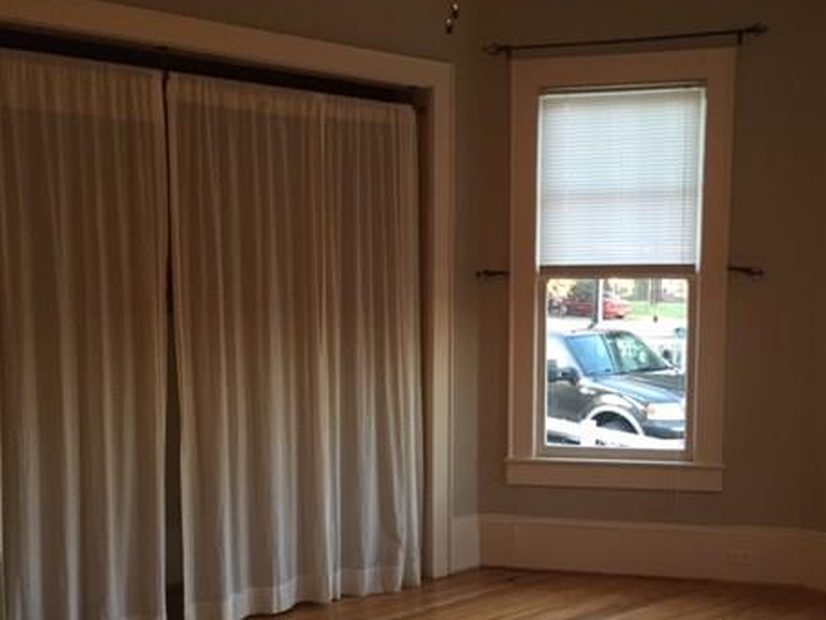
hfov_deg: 45.6
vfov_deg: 35.0
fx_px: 979
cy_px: 387
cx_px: 489
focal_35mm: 41
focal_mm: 4.15
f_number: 2.2
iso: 80
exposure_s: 1/30
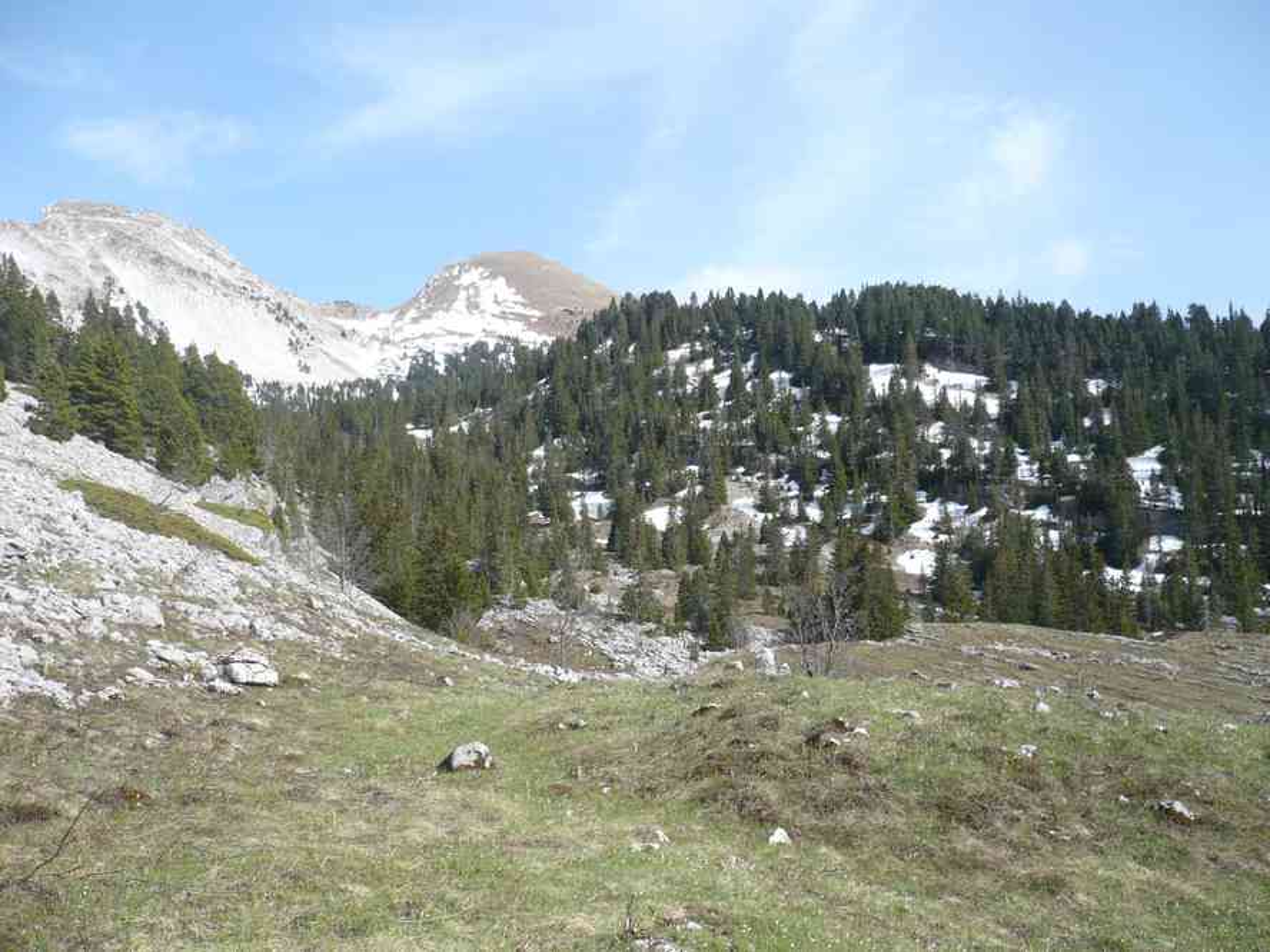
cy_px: 476
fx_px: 1284
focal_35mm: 35
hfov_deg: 52.6
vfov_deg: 40.7
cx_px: 635
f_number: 2.8
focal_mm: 5.8
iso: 100
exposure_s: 1/800
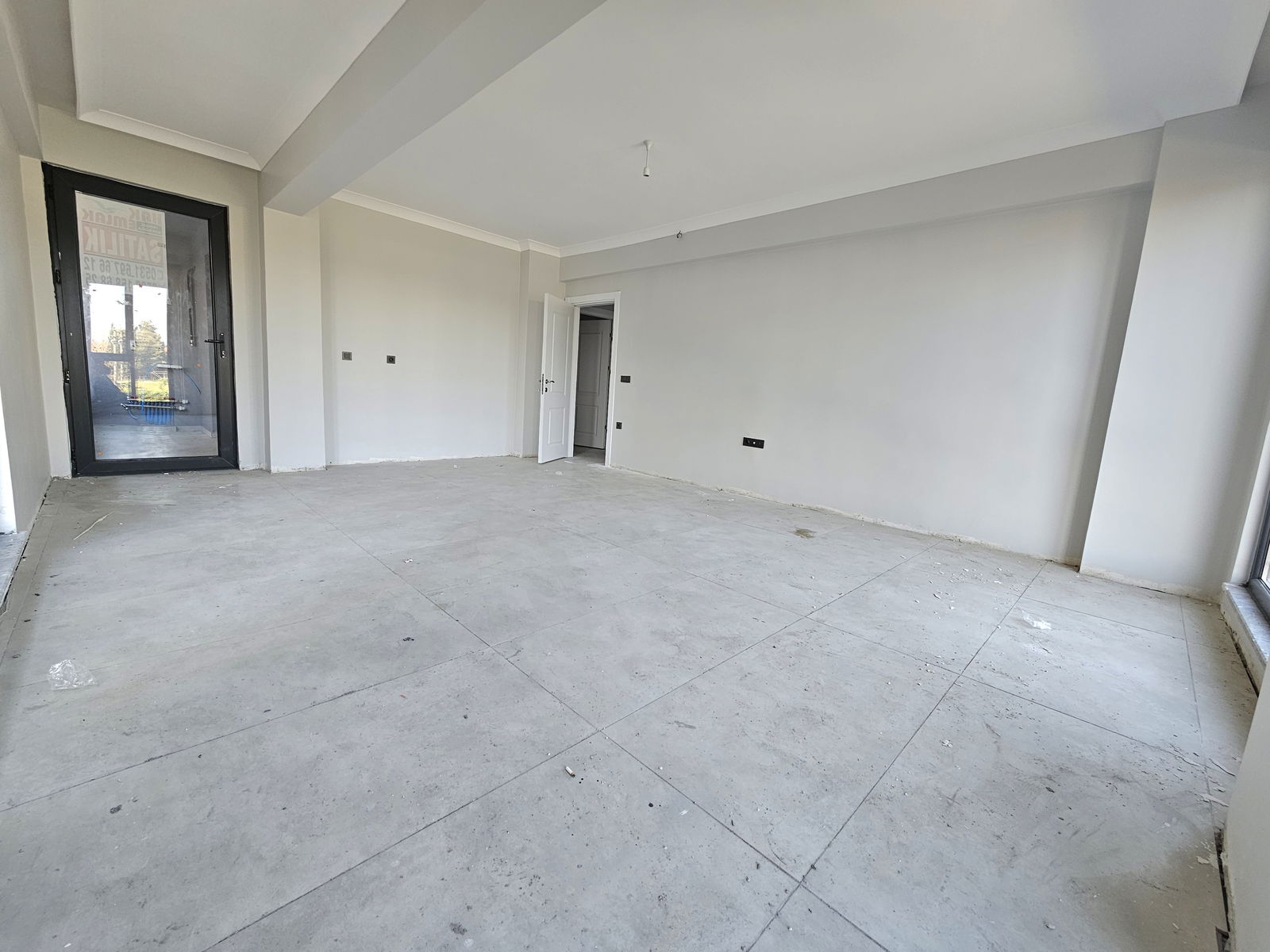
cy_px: 476
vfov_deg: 89.9
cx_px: 635
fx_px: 477
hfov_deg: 106.2
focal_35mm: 13
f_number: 2.2
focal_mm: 2.2
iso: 100
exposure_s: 1/70.9
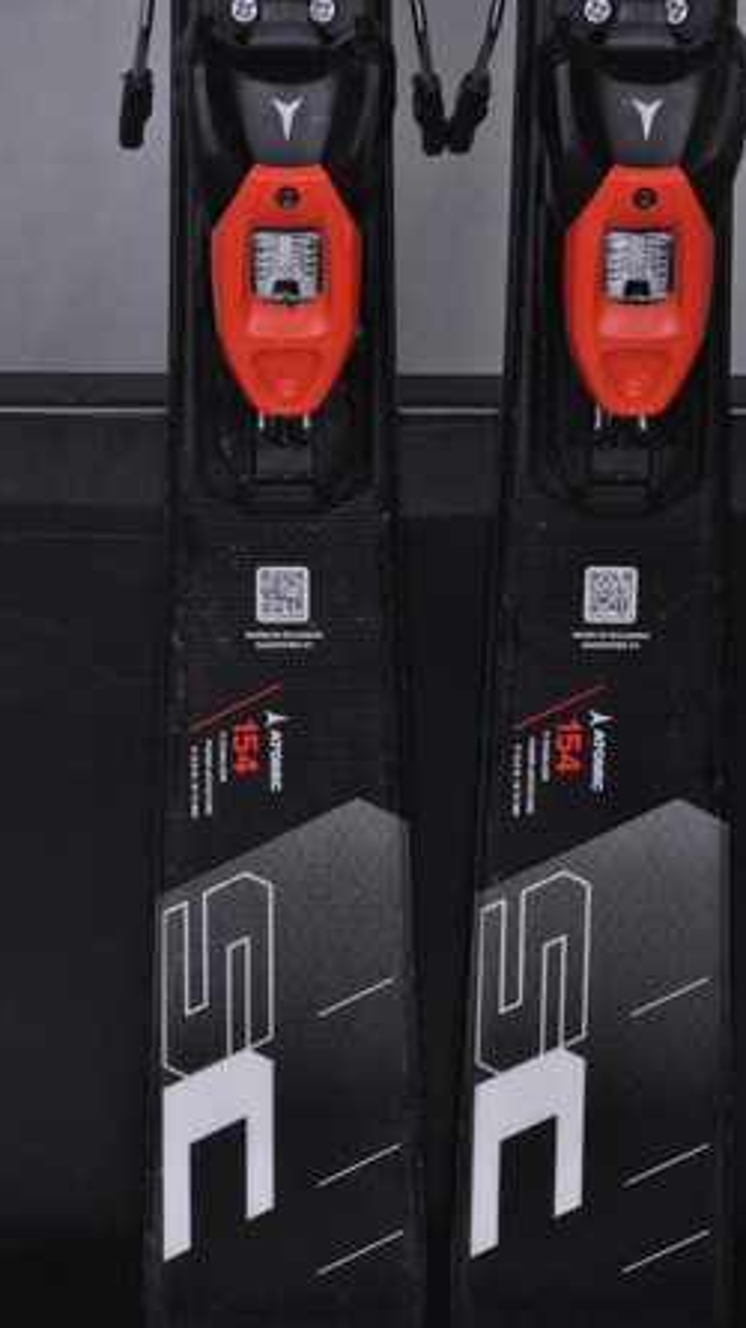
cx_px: 443
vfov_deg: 14.7
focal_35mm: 146
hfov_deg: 8.3
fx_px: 5139
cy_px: 668
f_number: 9.5
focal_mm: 92
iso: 3200
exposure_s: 1/125
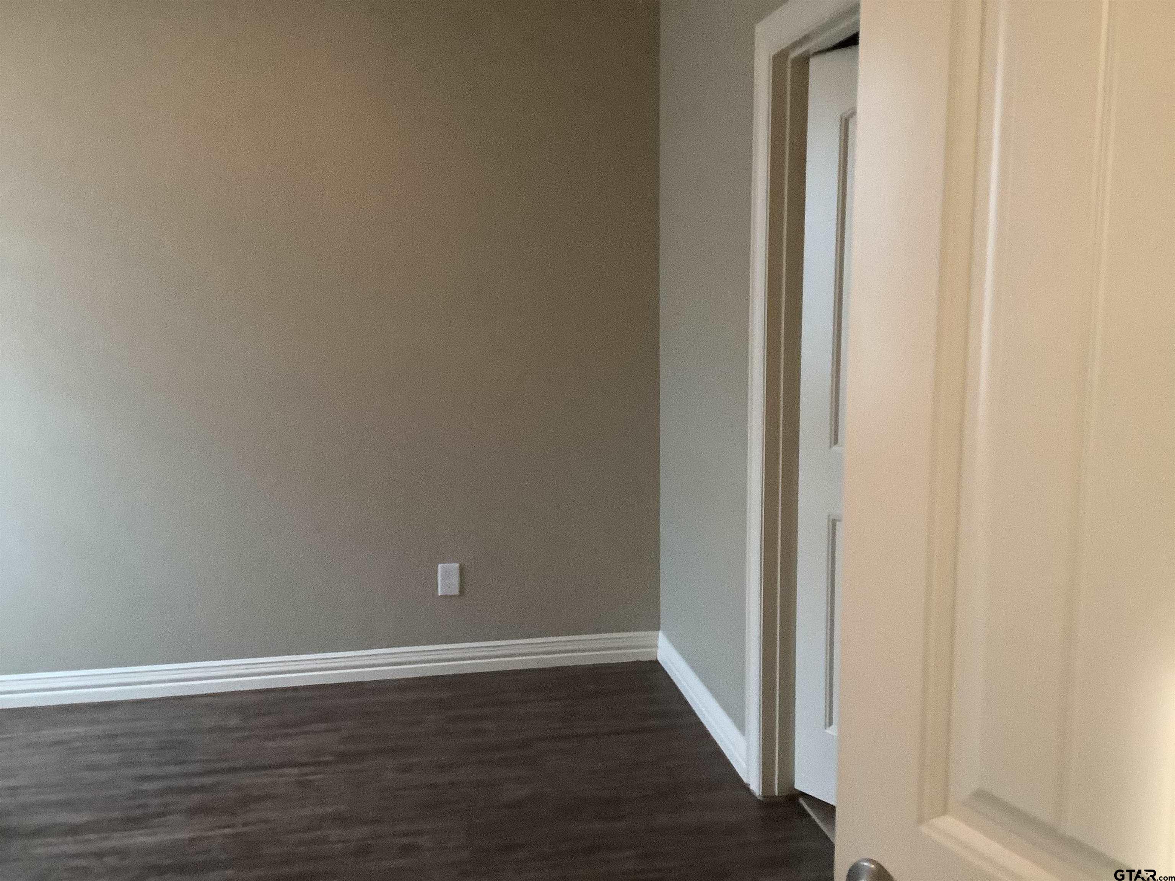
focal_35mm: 31
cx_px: 588
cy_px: 440
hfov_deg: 58.4
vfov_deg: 45.4
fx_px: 1052
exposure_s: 1/30
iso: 640
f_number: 2.4
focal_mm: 3.3
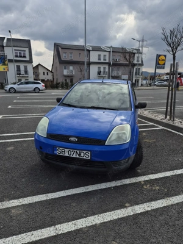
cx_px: 92
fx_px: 162
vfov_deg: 73.9
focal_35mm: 23
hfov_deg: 58.9
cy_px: 122
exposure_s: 1/3333
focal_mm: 5.4
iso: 25
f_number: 1.8
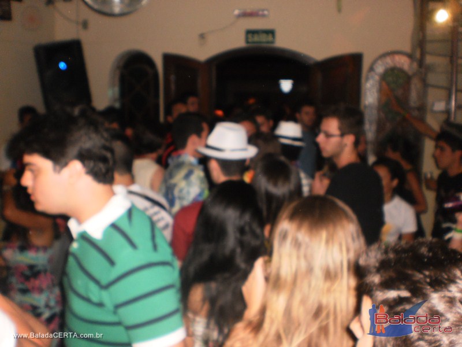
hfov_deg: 51.4
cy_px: 174
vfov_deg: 39.7
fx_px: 480
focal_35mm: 36
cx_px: 231
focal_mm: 6.3
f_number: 3.1
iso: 250
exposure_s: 1/30
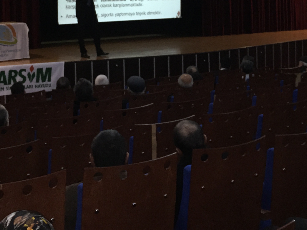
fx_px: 568
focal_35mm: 64
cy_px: 12
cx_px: 159
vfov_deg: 22.2
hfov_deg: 30.3
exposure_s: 1/16
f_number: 2.2
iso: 125
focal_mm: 4.15
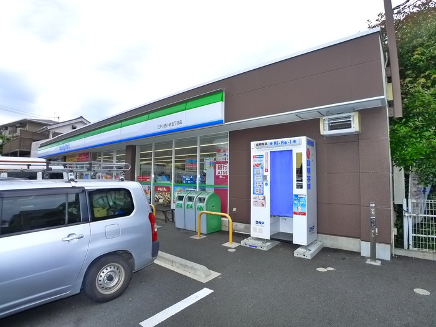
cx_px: 218
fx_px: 302
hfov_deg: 71.6
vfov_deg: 56.8
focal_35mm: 24
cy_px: 164
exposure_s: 1/400
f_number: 2.8
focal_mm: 5.1
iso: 400
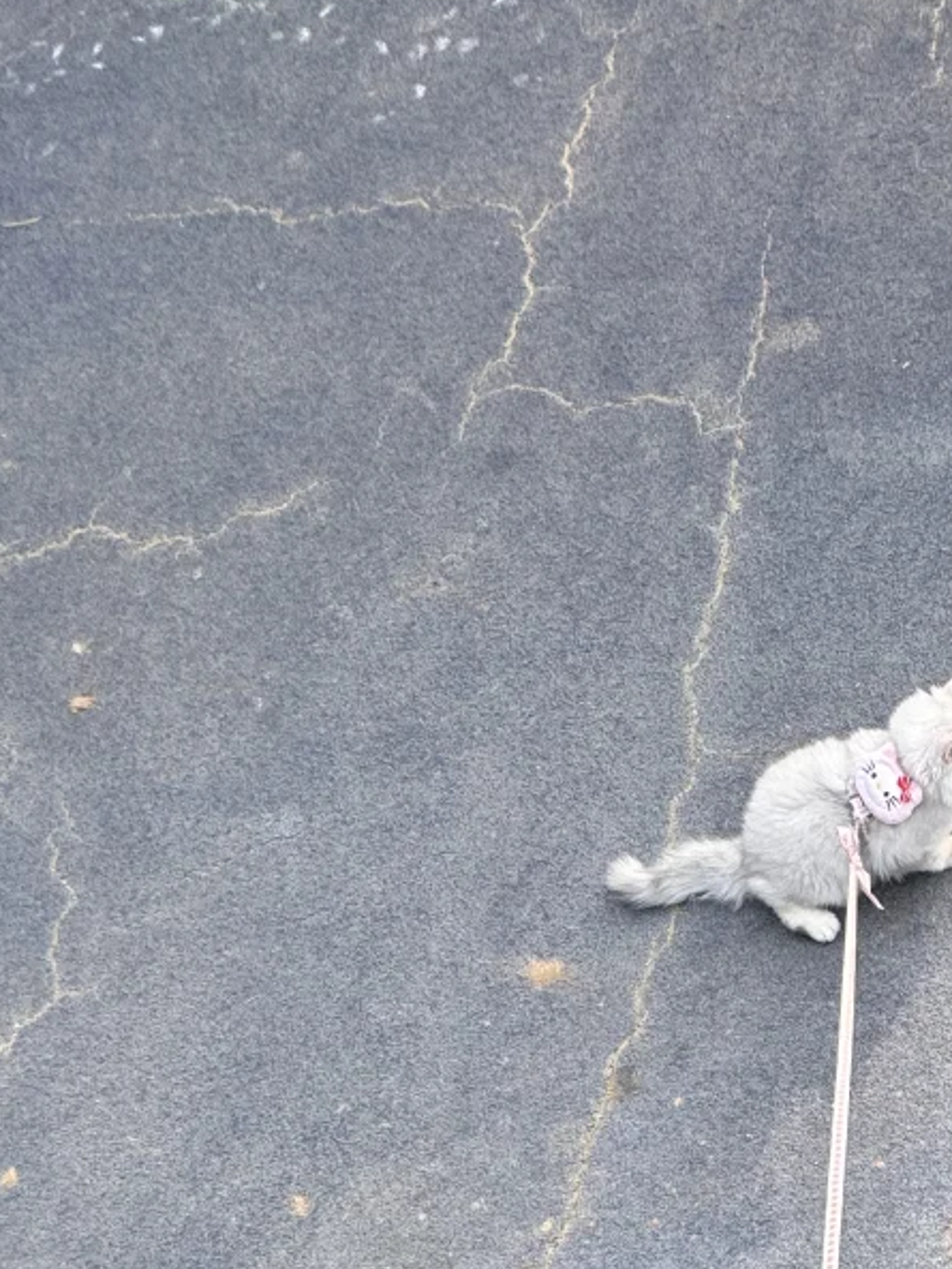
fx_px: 1246
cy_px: 1389
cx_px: 1010
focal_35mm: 34
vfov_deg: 42.6
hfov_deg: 36.4
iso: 40
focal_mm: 2.22
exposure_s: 1/479
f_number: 2.2
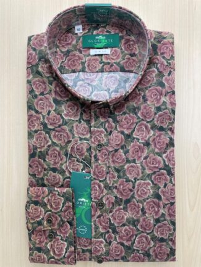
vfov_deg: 67.3
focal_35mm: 26
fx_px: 201
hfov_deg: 53.1
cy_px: 134
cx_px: 100
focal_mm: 4.2
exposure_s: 1/203
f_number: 1.6
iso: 32
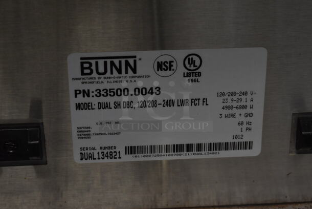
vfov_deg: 16.6
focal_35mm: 82
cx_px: 156
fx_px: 716
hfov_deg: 24.6
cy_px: 104
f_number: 5.6
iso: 1600
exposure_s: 1/60
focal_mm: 55
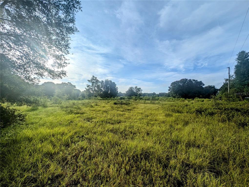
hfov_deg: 110.5
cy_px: 94
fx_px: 86
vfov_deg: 94.6
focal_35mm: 12
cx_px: 124
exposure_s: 1/4484
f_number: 1.95
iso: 41
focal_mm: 2.23
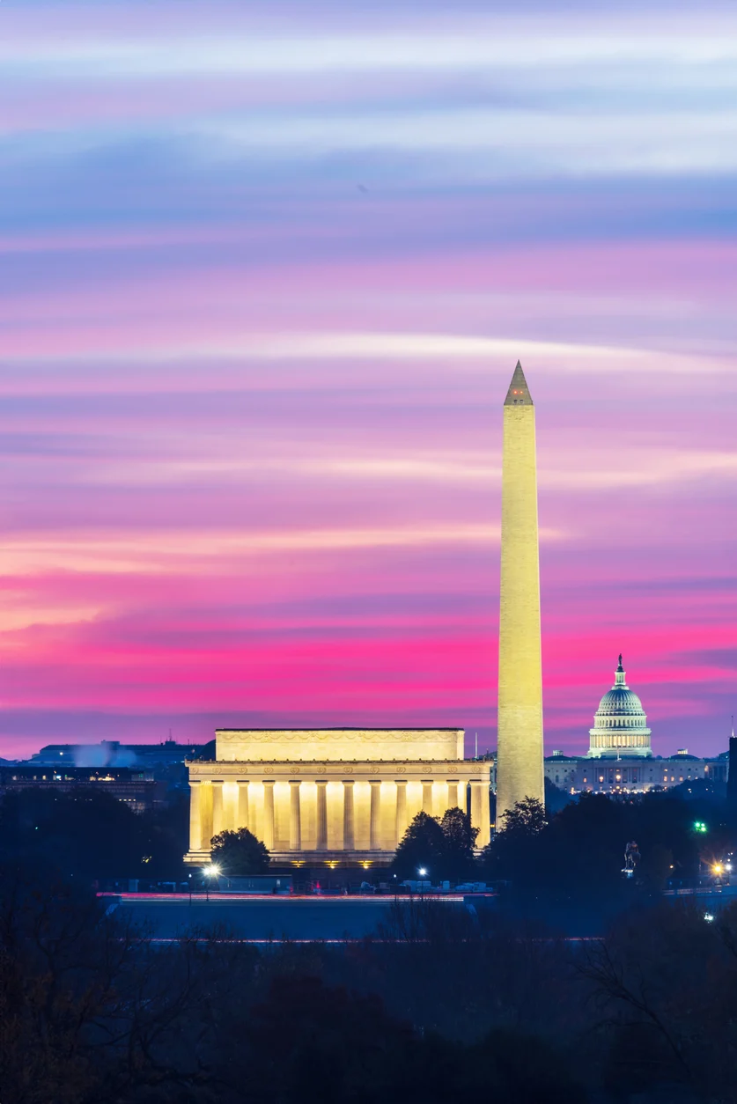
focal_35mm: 270
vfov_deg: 7.6
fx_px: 8284
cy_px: 552
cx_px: 368
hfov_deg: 5.1
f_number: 16
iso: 100
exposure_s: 15
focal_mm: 270
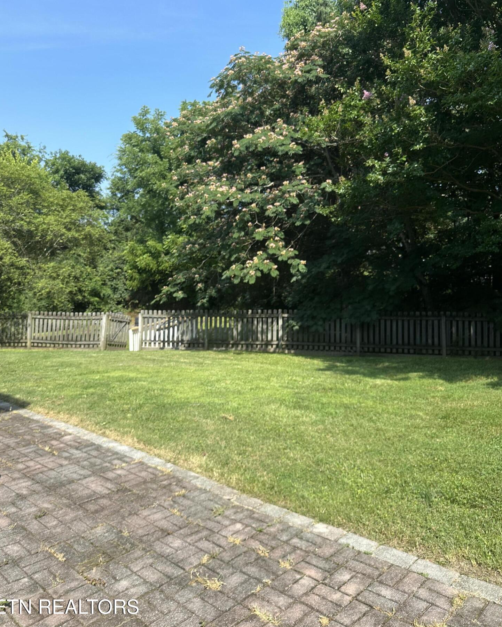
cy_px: 291
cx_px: 253
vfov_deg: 65.9
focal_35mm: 26
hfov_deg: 54.9
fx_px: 483
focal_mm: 6.86
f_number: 1.78
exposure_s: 1/2967
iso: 80
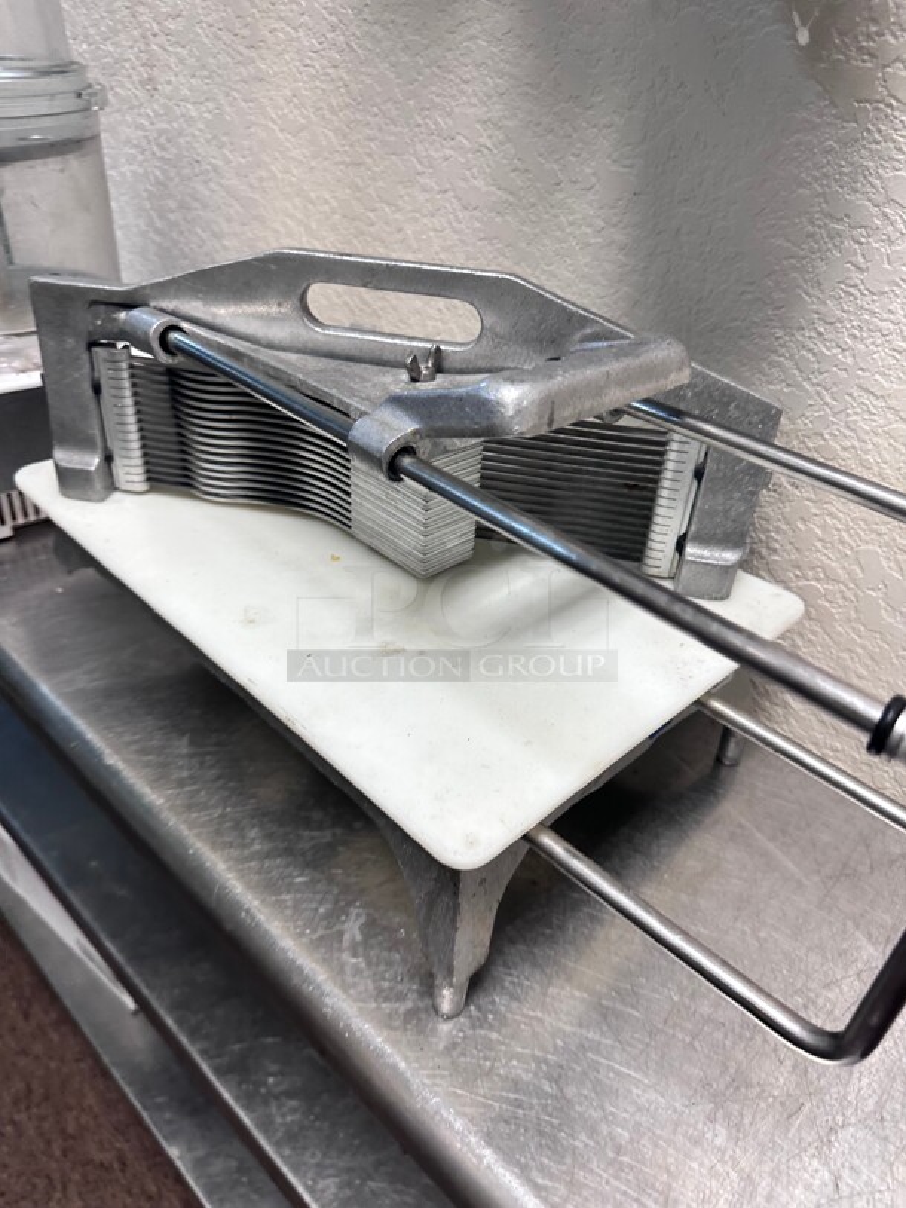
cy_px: 604
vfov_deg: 71.6
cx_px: 453
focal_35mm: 24
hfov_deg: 56.8
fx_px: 837
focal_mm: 6.86
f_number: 1.78
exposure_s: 1/60
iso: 160
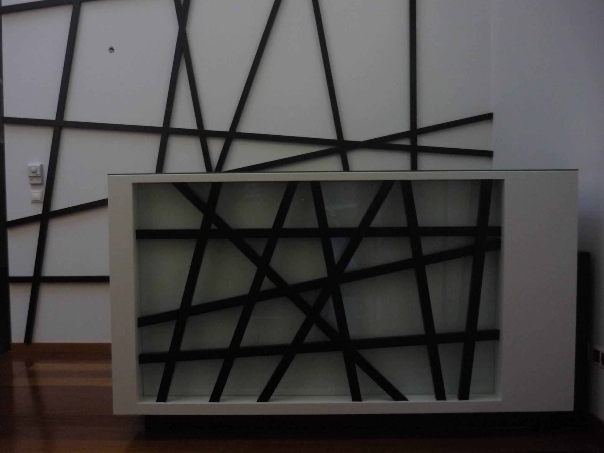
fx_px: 576
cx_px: 302
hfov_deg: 55.4
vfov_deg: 42.9
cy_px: 226
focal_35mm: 33
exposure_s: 1/8
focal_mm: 5.5
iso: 400
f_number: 2.8
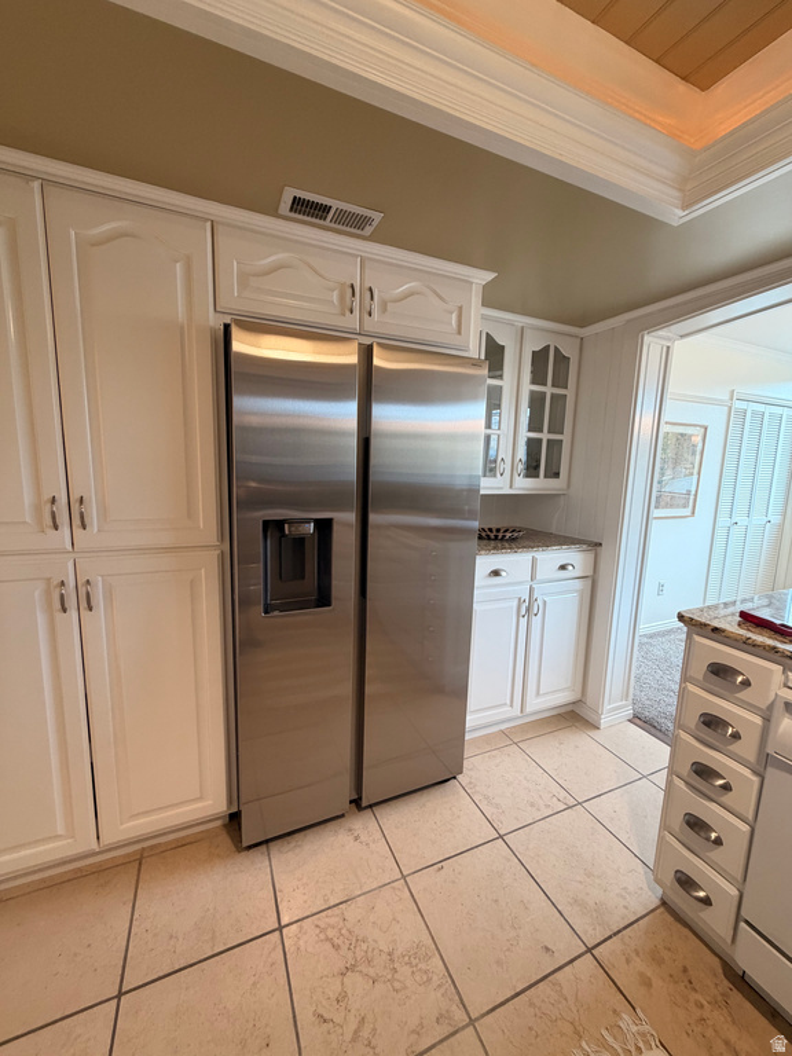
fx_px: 427
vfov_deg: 102.1
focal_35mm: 14
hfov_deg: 85.7
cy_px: 528
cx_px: 396
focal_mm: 2.22
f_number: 2.2
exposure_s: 1/60
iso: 200
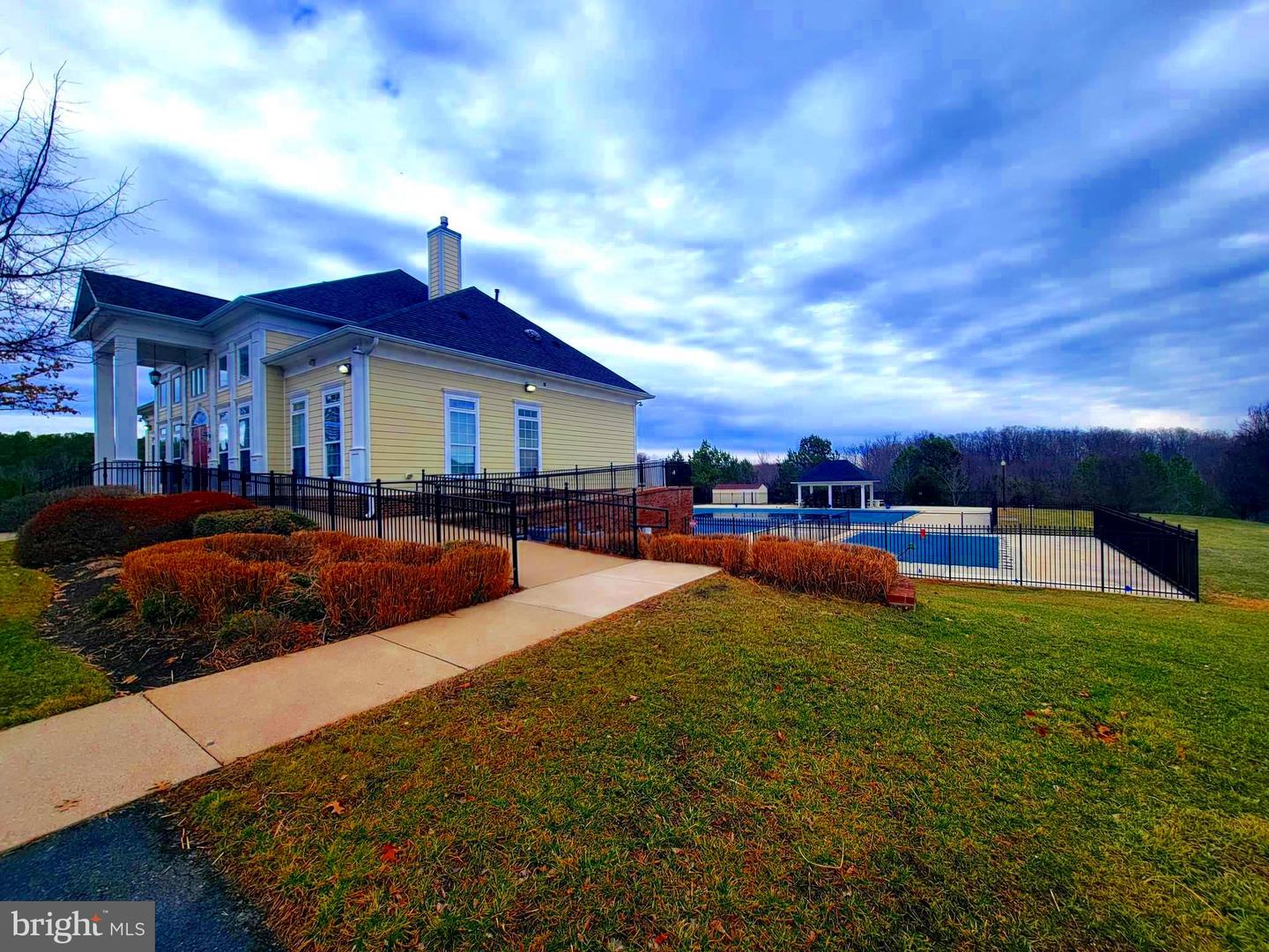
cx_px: 634
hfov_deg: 106.2
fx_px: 477
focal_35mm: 13
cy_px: 476
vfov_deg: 89.9
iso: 50
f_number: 2.2
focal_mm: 2.2
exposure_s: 1/1276
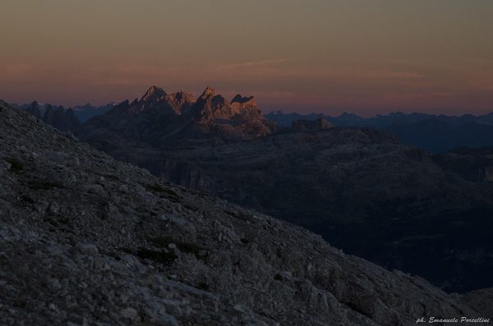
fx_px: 2008
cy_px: 163
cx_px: 246
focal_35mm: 147
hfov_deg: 14.0
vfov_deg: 9.3
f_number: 5.6
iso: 400
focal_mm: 98
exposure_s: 1/60
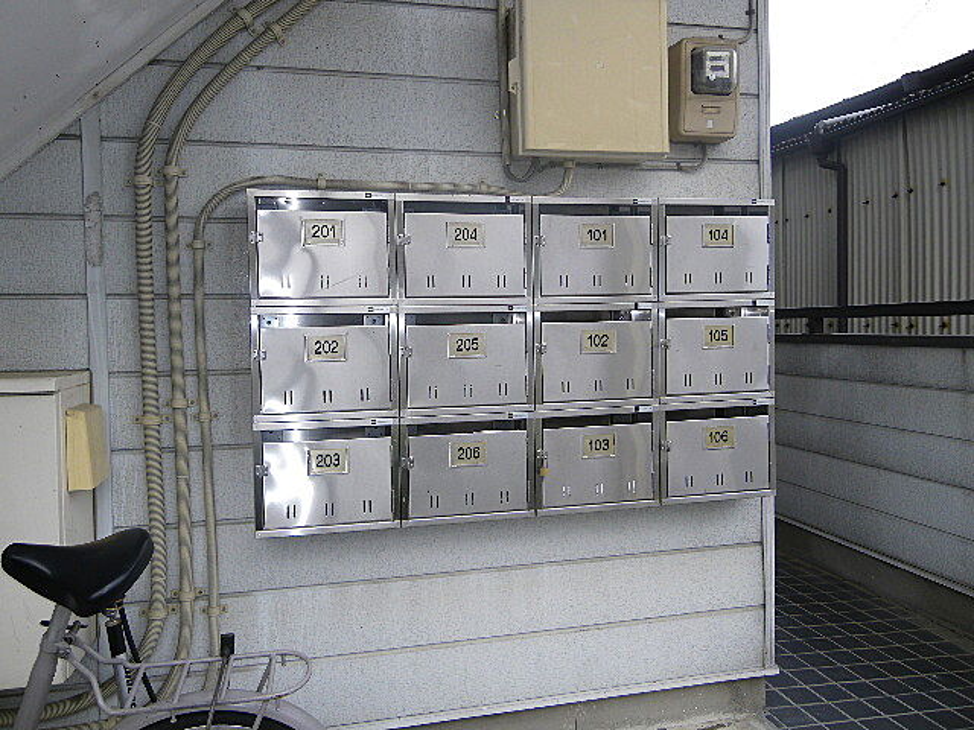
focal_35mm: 28
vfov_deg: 49.7
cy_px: 365
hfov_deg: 63.4
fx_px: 788
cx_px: 487
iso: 64
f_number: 2.6
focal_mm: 4.9
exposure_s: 1/320
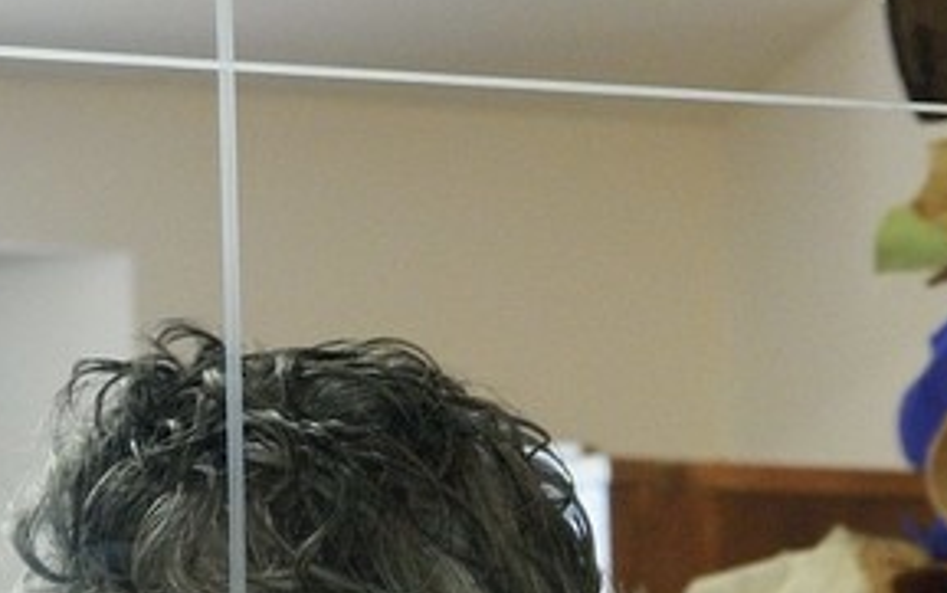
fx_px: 9477
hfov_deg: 5.5
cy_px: 1571
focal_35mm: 367
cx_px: 2517
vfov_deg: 3.5
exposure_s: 1/60
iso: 1600
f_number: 9
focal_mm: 65
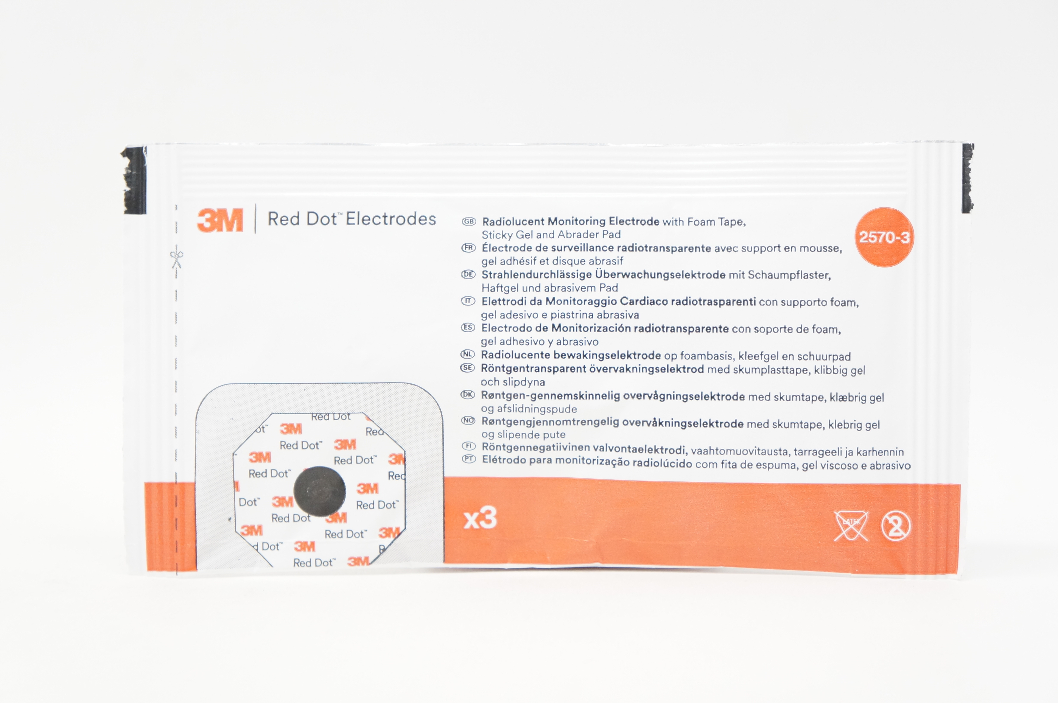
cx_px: 529
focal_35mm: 63
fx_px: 1850
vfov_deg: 21.5
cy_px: 352
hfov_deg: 31.9
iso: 1600
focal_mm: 42
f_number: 5
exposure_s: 1/160
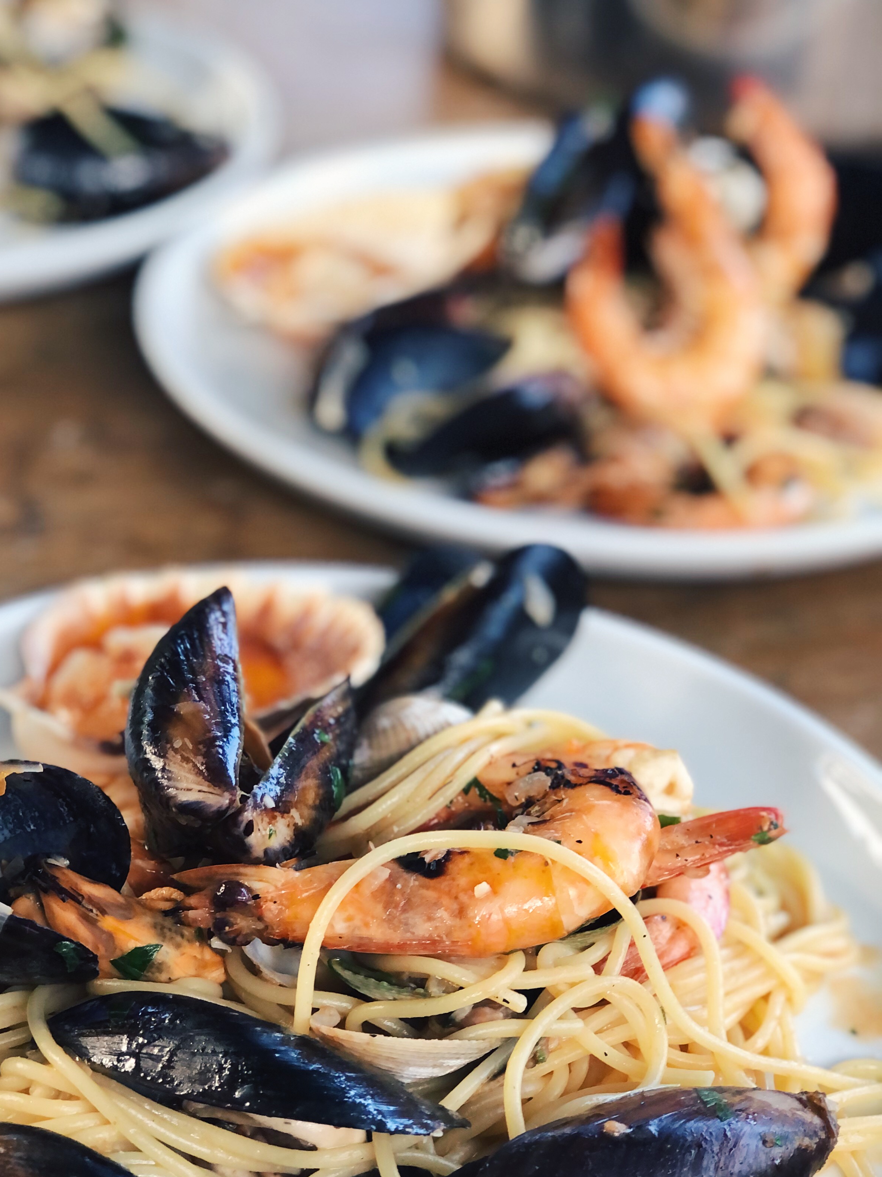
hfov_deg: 20.1
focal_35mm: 73
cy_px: 674
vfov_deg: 26.6
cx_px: 318
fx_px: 2480
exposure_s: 1/33
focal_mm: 6.6
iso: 40
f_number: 2.8
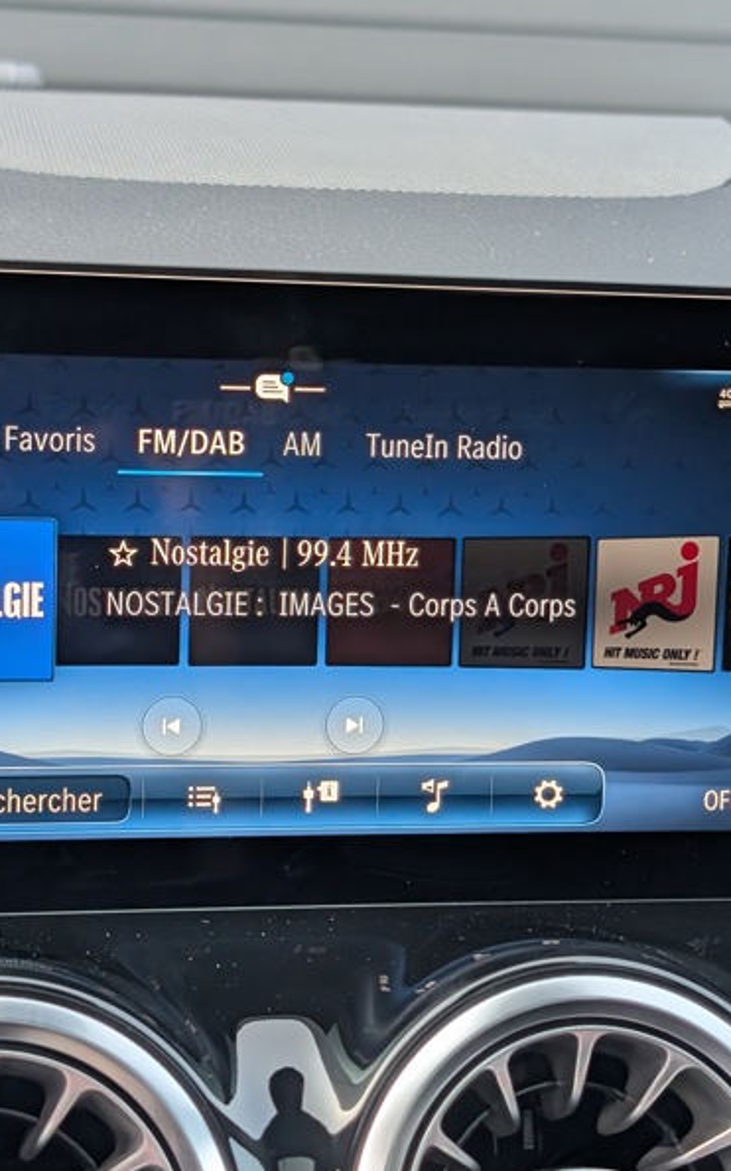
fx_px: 2232
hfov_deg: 18.6
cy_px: 589
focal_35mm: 70
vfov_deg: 29.4
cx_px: 339
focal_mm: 6.9
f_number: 1.68
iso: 143
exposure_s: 1/450
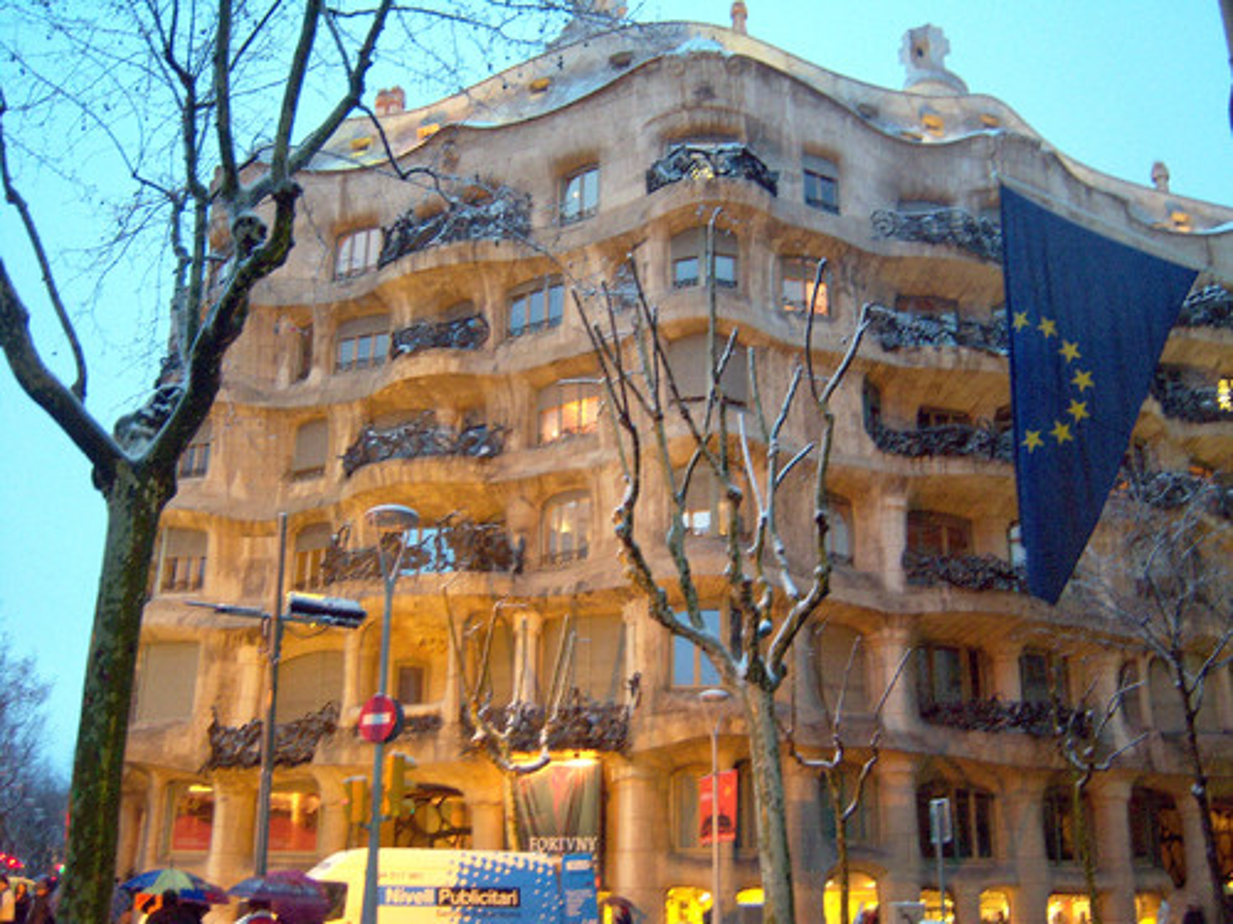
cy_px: 462
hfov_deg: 51.4
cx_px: 616
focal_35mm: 36
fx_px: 1282
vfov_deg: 39.7
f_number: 2.8
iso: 160
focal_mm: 7.5
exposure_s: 1/8
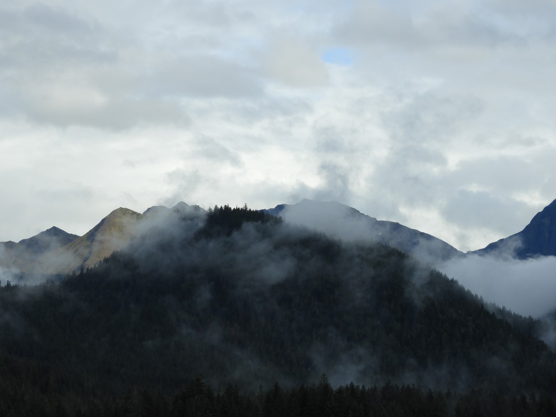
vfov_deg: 9.9
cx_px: 278
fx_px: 2409
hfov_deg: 13.2
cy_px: 208
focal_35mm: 150
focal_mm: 26.9
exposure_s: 1/500
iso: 100
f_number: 5.2
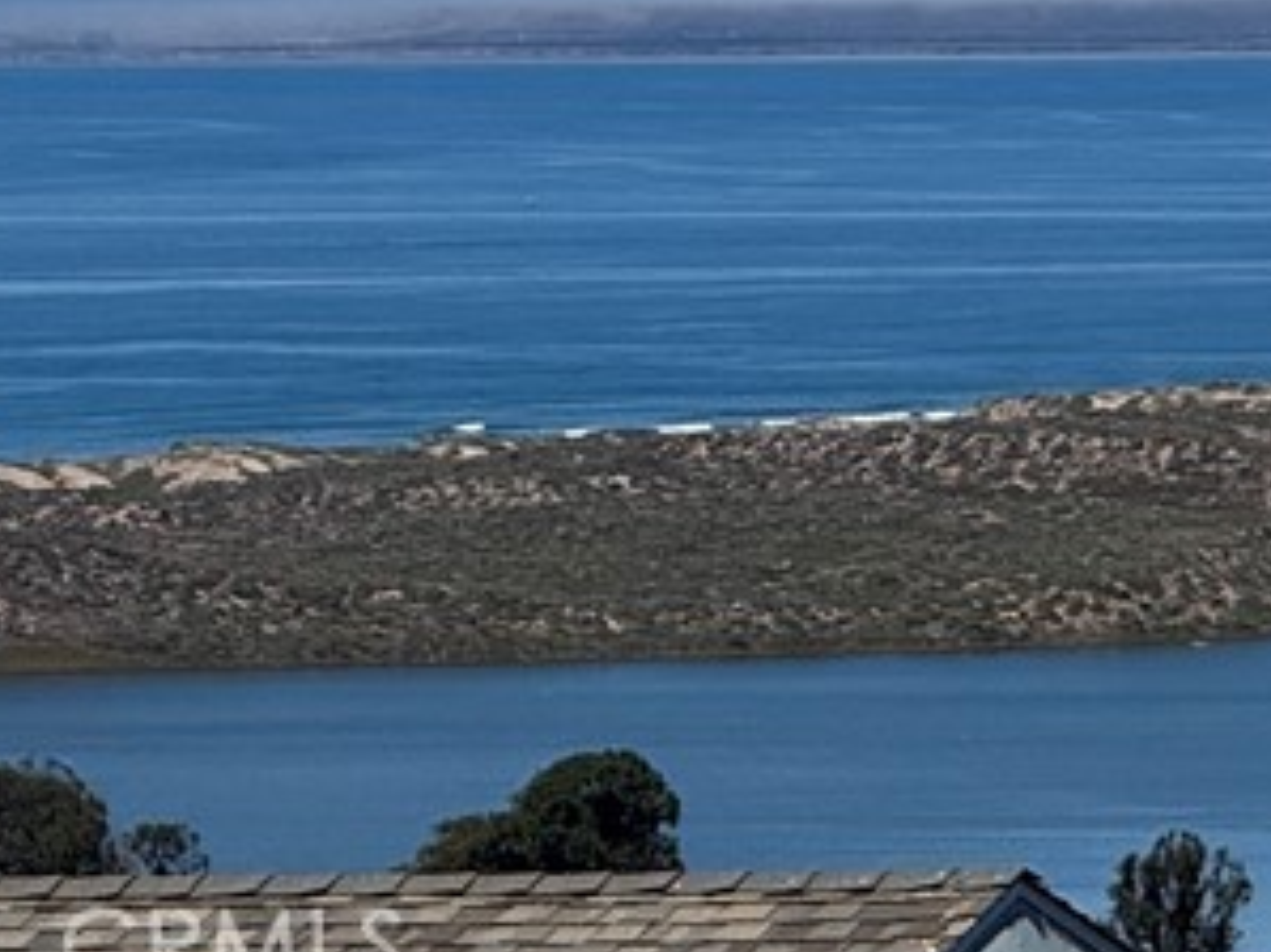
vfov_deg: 3.6
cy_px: -625
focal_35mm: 411
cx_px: 1913
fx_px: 15085
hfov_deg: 4.8
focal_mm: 15.66
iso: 50
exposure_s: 1/3195
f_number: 2.8
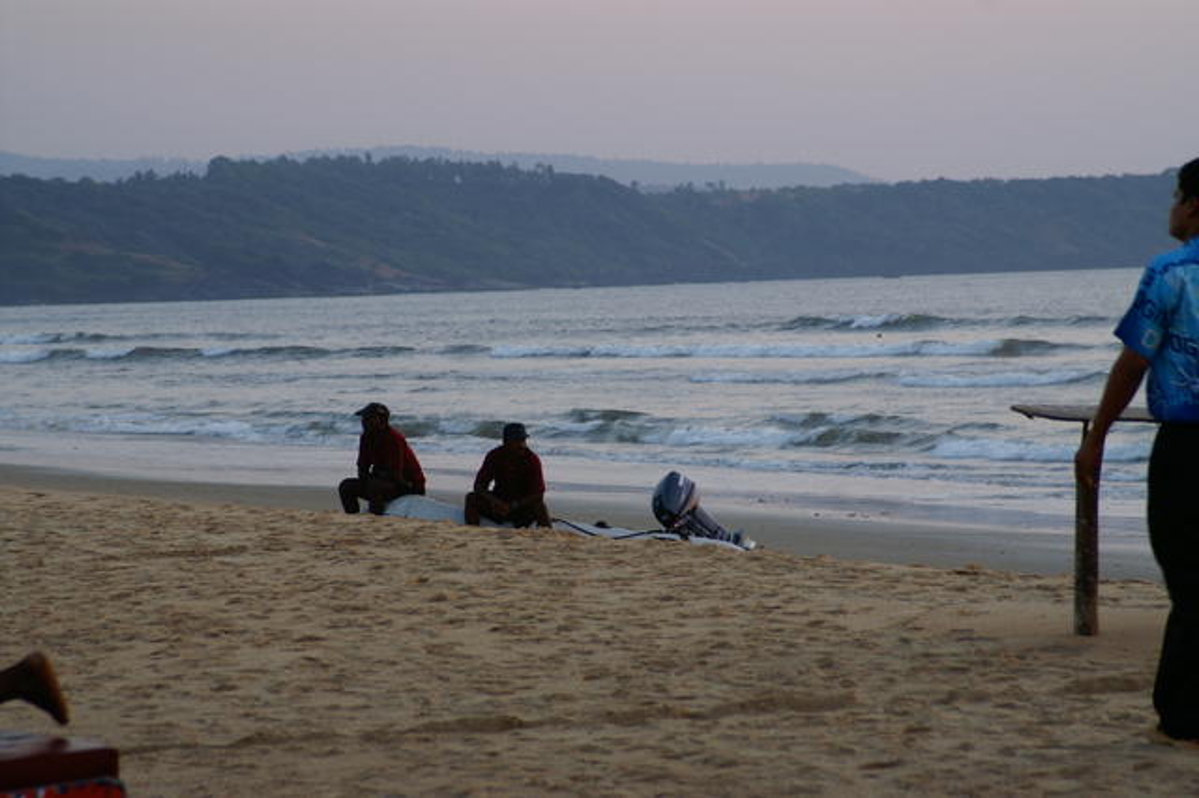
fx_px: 5243
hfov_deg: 13.0
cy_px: 399
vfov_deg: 8.7
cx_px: 600
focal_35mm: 158
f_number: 5.6
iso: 200
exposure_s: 1/160
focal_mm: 105
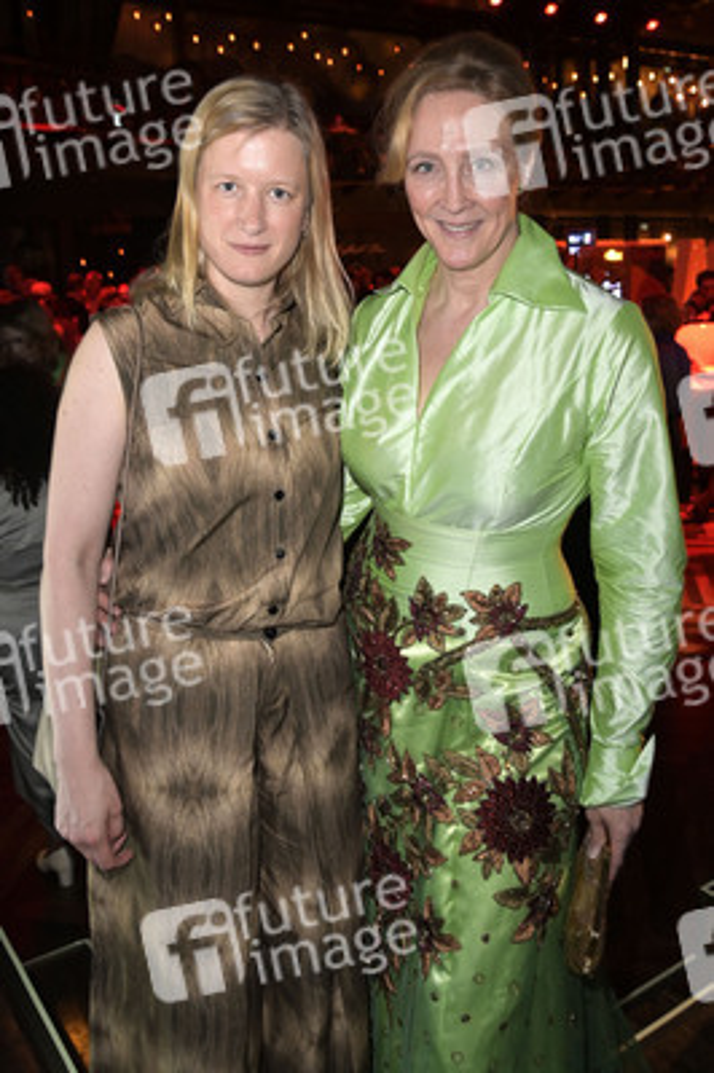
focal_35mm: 30
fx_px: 894
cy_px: 536
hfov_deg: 43.5
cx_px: 357
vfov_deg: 62.0
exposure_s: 1/20
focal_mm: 30
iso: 2500
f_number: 5.6
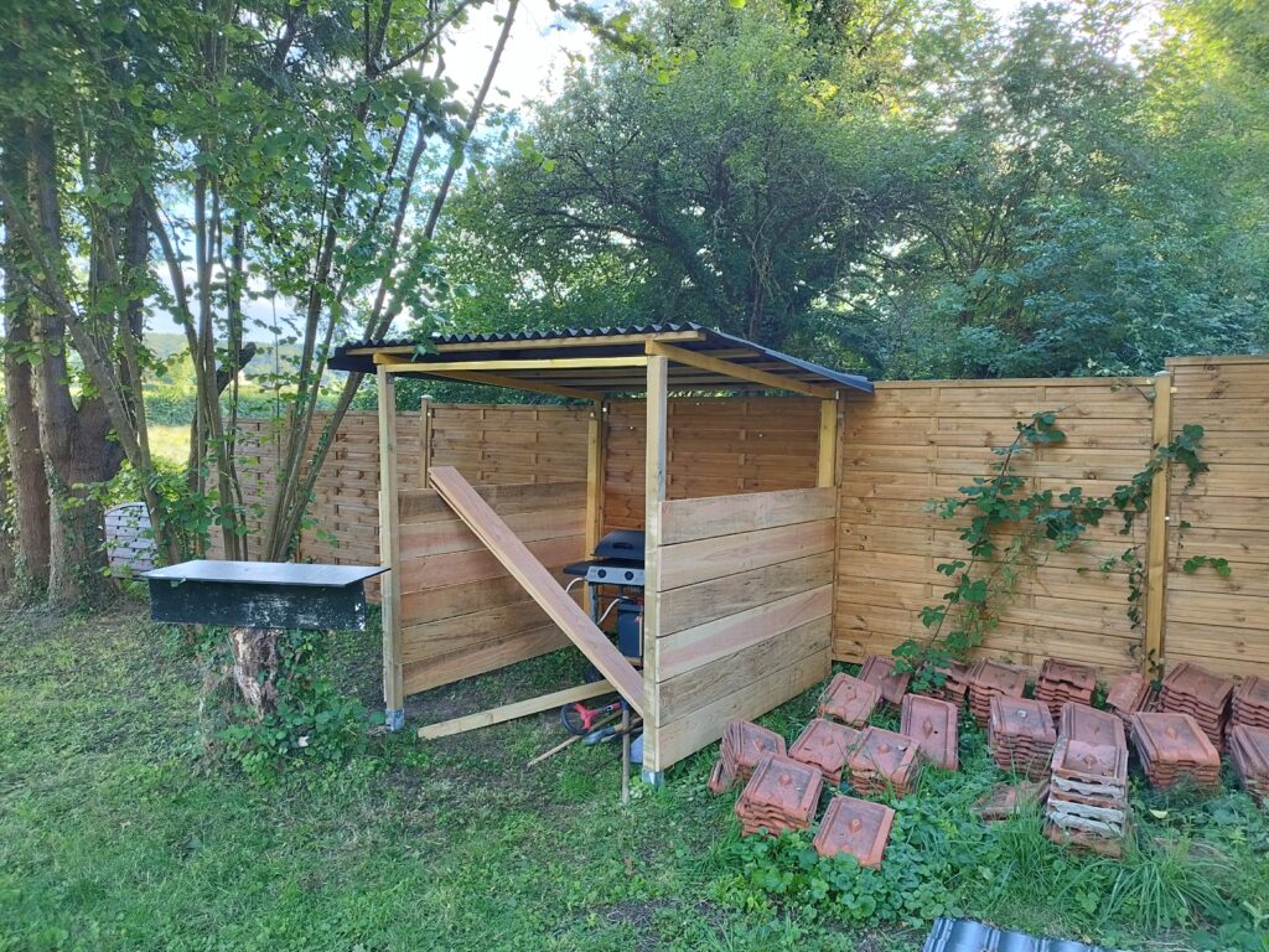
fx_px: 880
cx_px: 634
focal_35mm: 24
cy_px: 476
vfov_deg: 56.8
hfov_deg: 71.6
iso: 130
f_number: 1.89
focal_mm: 5.89
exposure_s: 1/50
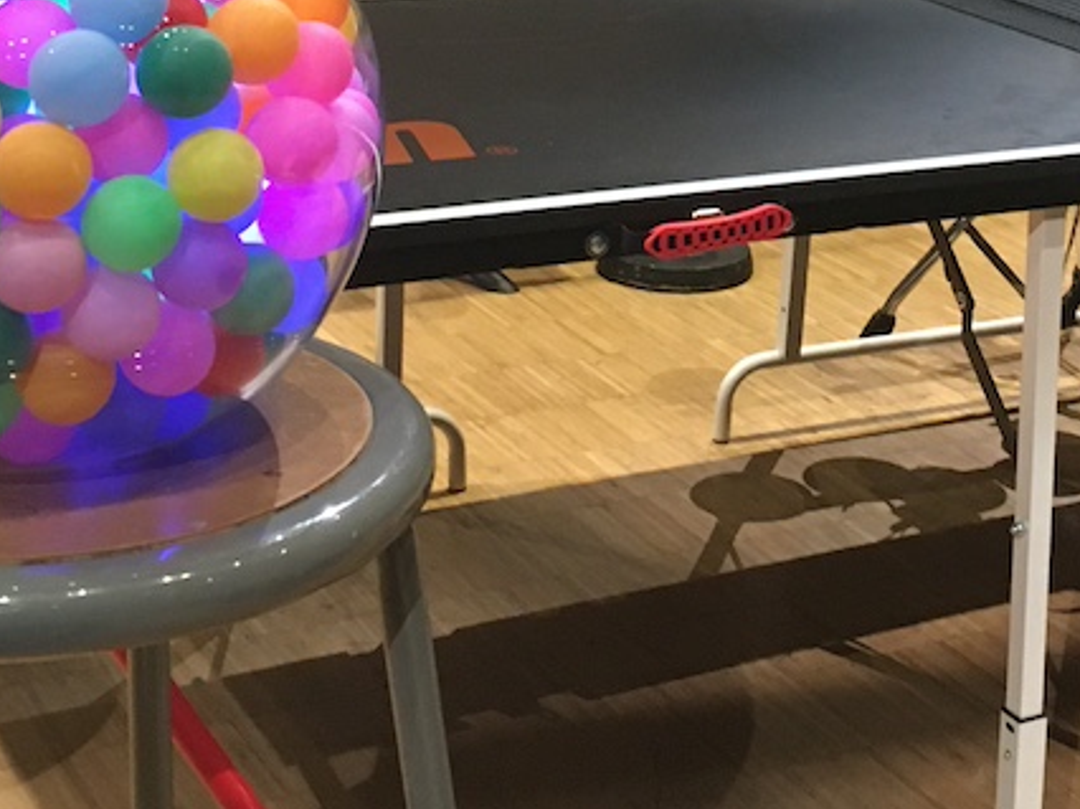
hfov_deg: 24.3
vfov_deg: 18.1
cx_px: 872
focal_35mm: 79
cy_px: -20
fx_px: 2463
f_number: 2.2
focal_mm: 4.15
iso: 200
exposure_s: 1/24
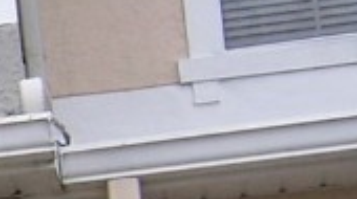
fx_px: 2051
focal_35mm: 217
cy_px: 411
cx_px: -548
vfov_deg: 5.4
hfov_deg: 8.9
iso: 80
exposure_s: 1/750
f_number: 3.4
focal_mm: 5.5
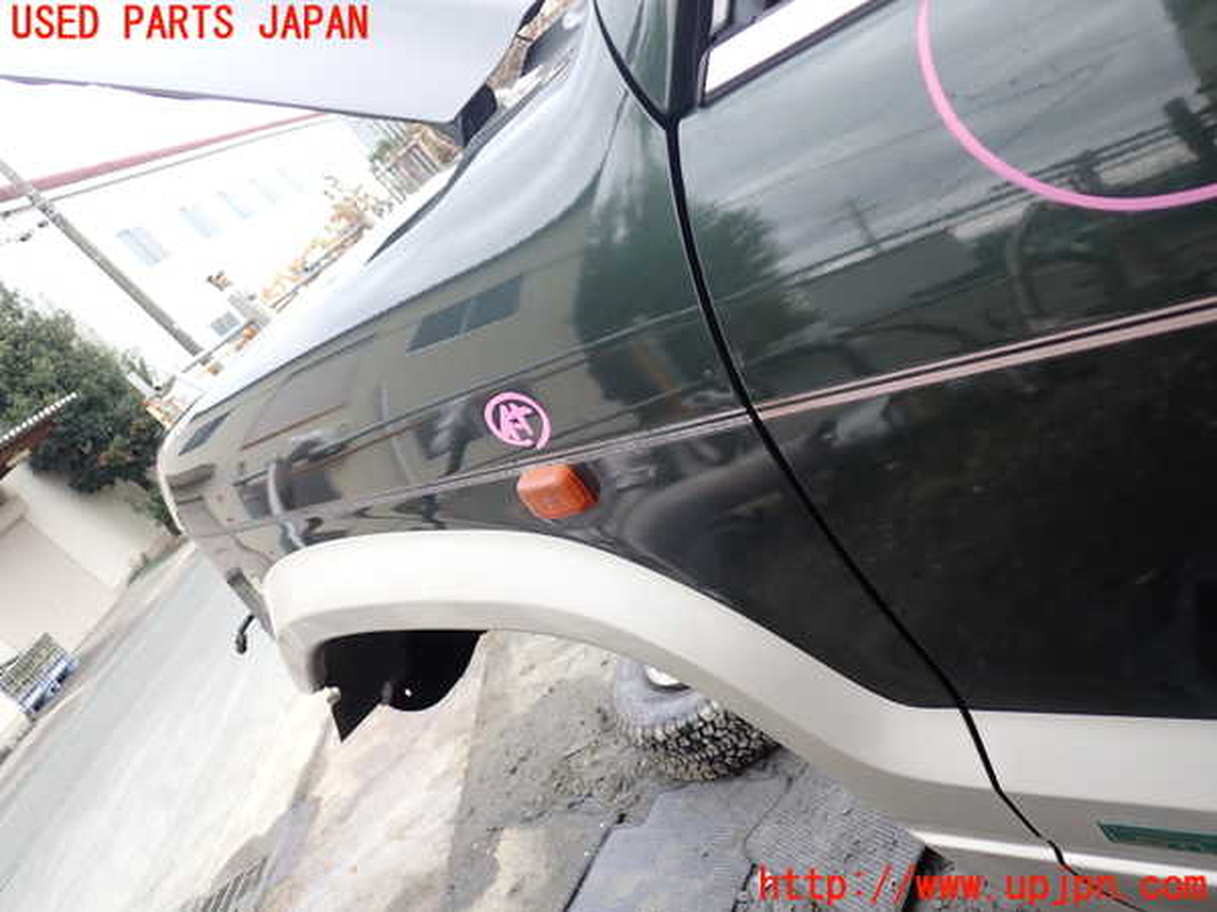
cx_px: 608
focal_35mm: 30
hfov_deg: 60.0
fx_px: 1055
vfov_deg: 46.8
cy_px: 456
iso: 100
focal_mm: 5.4
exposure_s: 1/80
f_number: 2.3
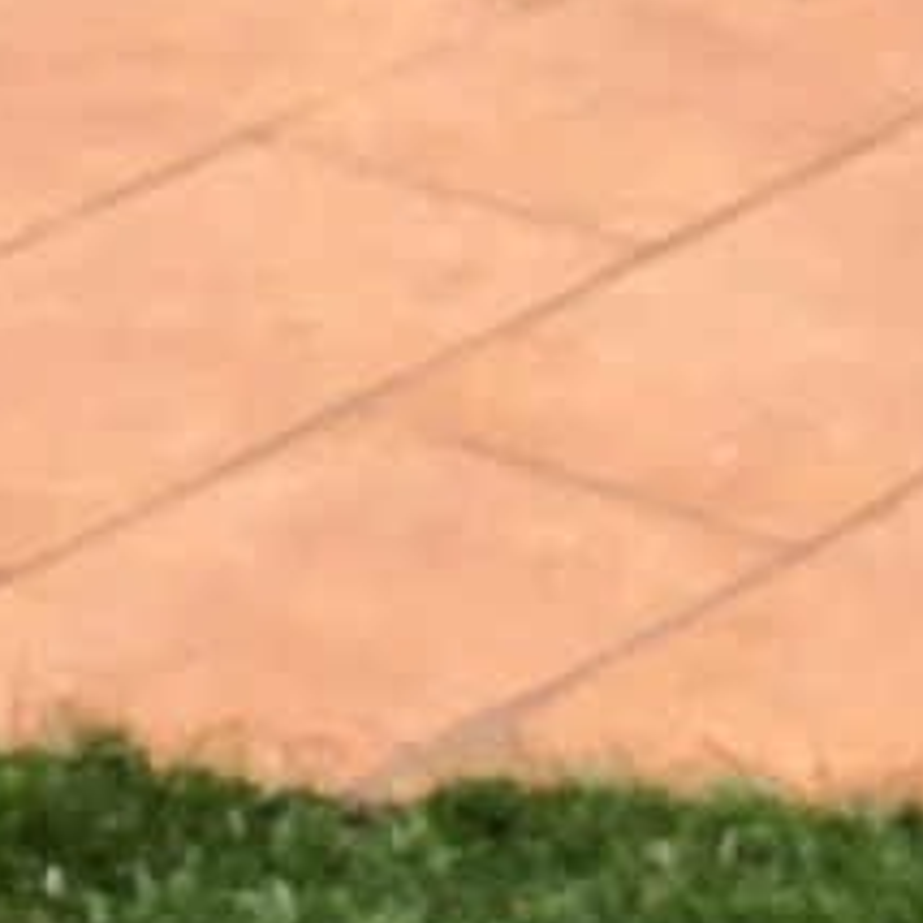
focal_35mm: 239
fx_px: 7210
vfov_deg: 7.2
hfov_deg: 7.2
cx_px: 1281
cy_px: -569
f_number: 2.2
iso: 25
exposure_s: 1/1282
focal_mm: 4.15
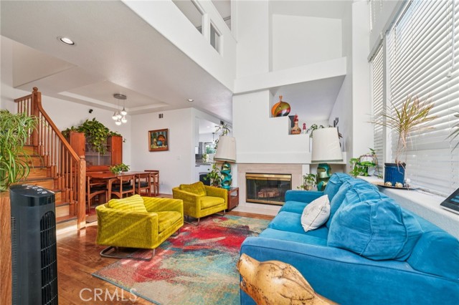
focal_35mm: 14
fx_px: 178
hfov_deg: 104.3
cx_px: 230
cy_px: 152
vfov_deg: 81.1
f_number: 7.1
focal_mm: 14
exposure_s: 1/30
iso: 320
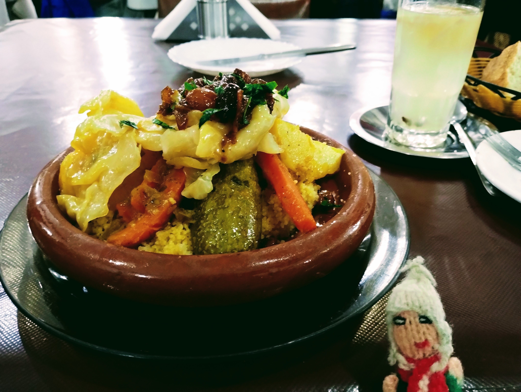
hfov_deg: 63.4
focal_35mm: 28
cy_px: 196
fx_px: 422
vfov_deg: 49.9
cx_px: 260
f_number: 1.8
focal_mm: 4.27
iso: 1959
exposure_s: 1/20
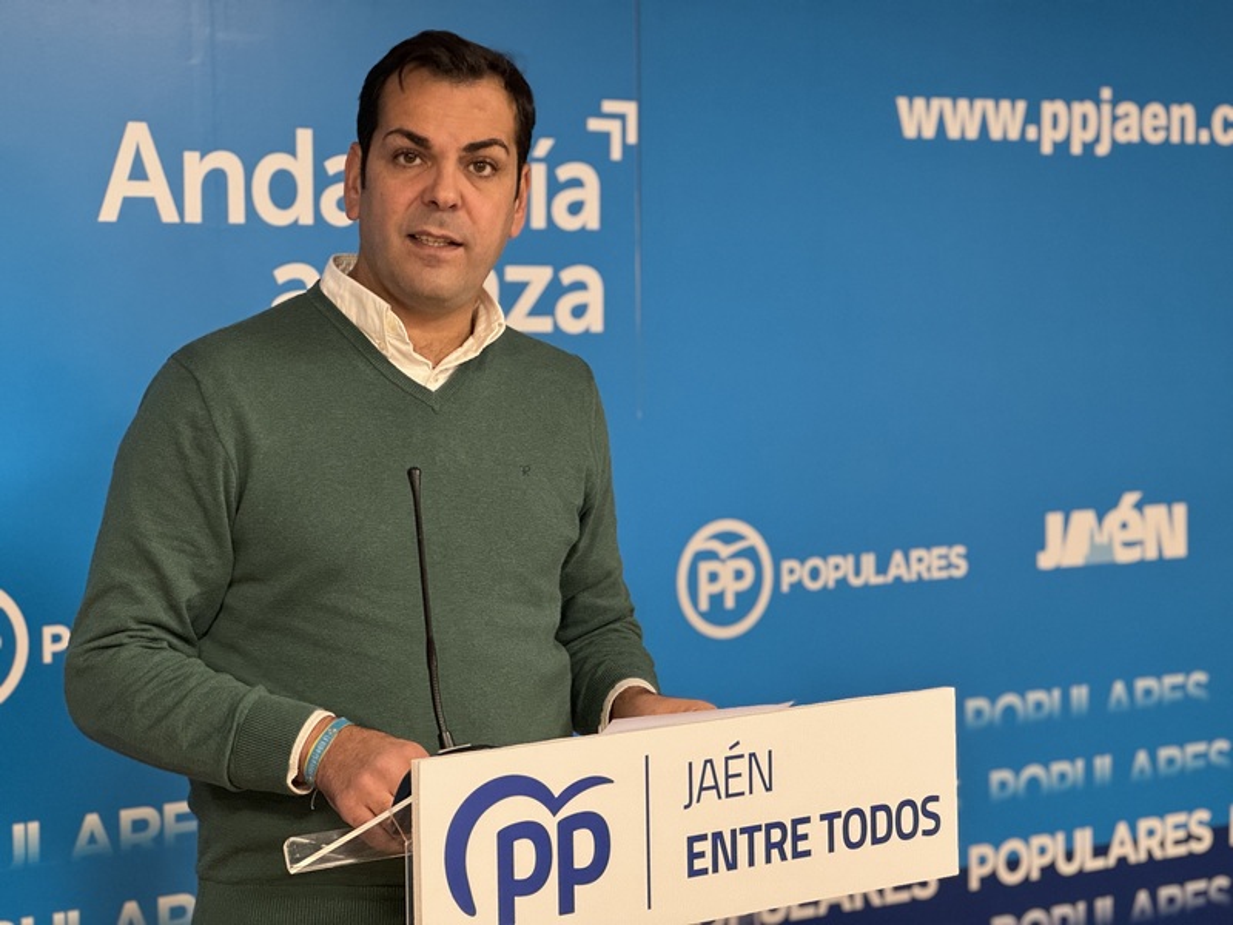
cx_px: 616
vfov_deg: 19.1
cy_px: 462
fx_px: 2743
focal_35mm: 77
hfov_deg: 25.3
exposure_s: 1/50
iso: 400
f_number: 2.8
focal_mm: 9
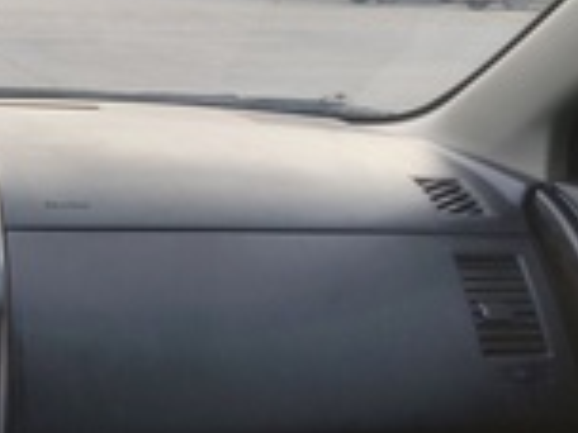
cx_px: -249
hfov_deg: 22.2
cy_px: 317
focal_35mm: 75
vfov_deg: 19.5
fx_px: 1252
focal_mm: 4.25
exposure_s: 1/270
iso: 100
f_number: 1.7
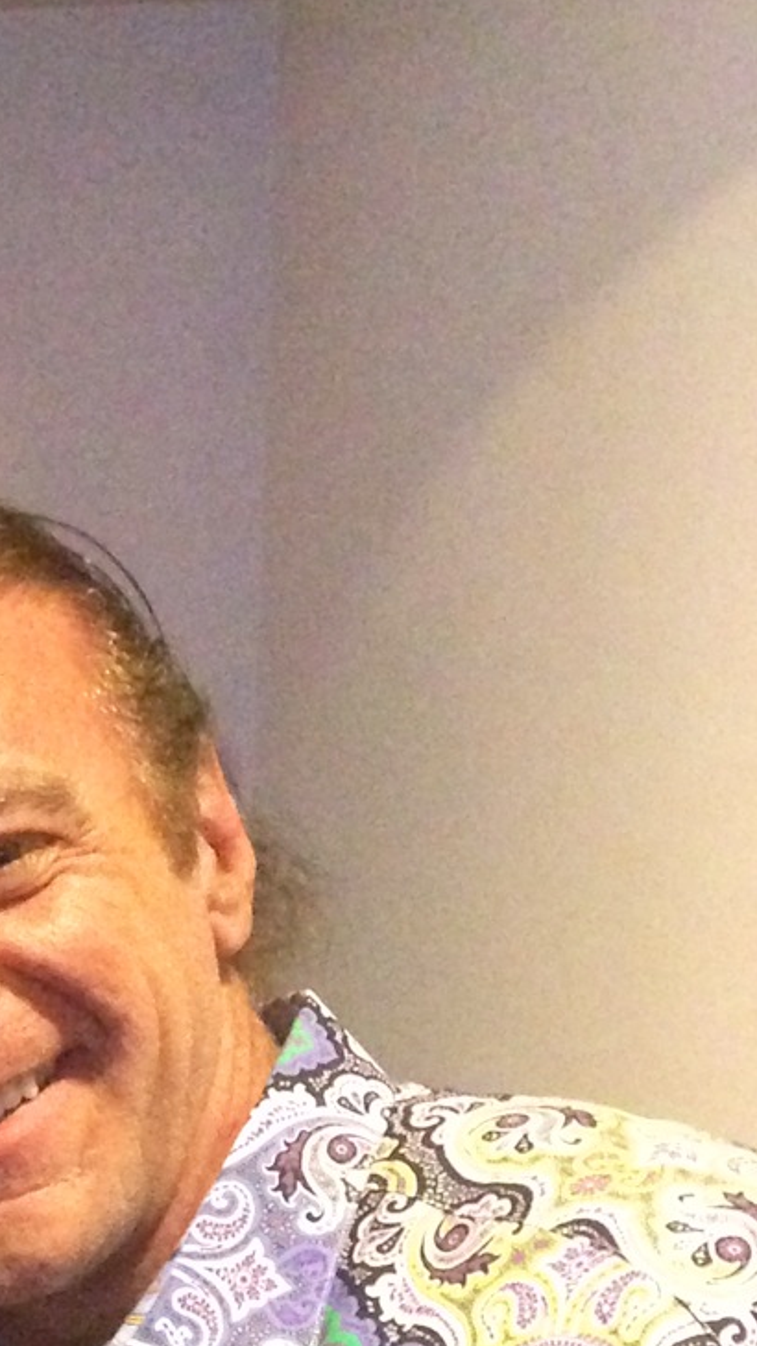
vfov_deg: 19.7
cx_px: -454
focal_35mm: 101
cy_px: 1689
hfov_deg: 11.4
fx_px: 3605
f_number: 2.4
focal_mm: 4.13
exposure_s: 1/15
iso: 800
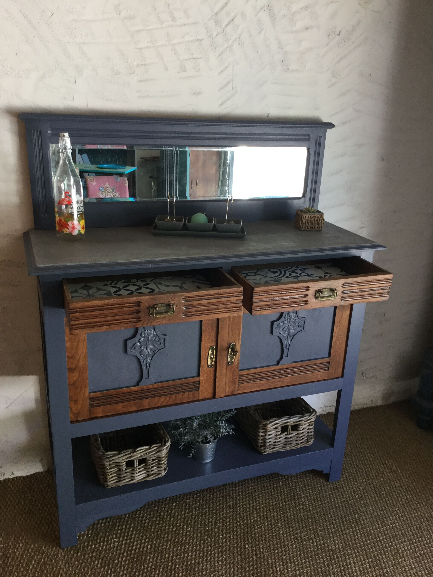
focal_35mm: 31
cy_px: 288
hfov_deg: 45.4
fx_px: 517
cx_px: 216
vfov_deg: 58.4
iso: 32
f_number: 2.4
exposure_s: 1/33
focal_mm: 3.3
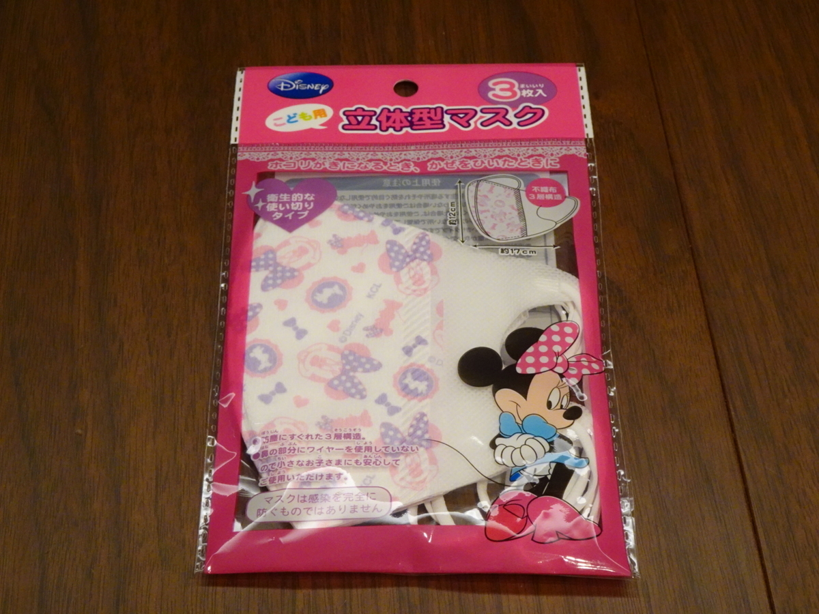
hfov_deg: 31.2
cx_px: 410
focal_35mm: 62
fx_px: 1467
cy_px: 307
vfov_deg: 23.7
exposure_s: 1/80
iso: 800
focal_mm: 9.87
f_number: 4.5
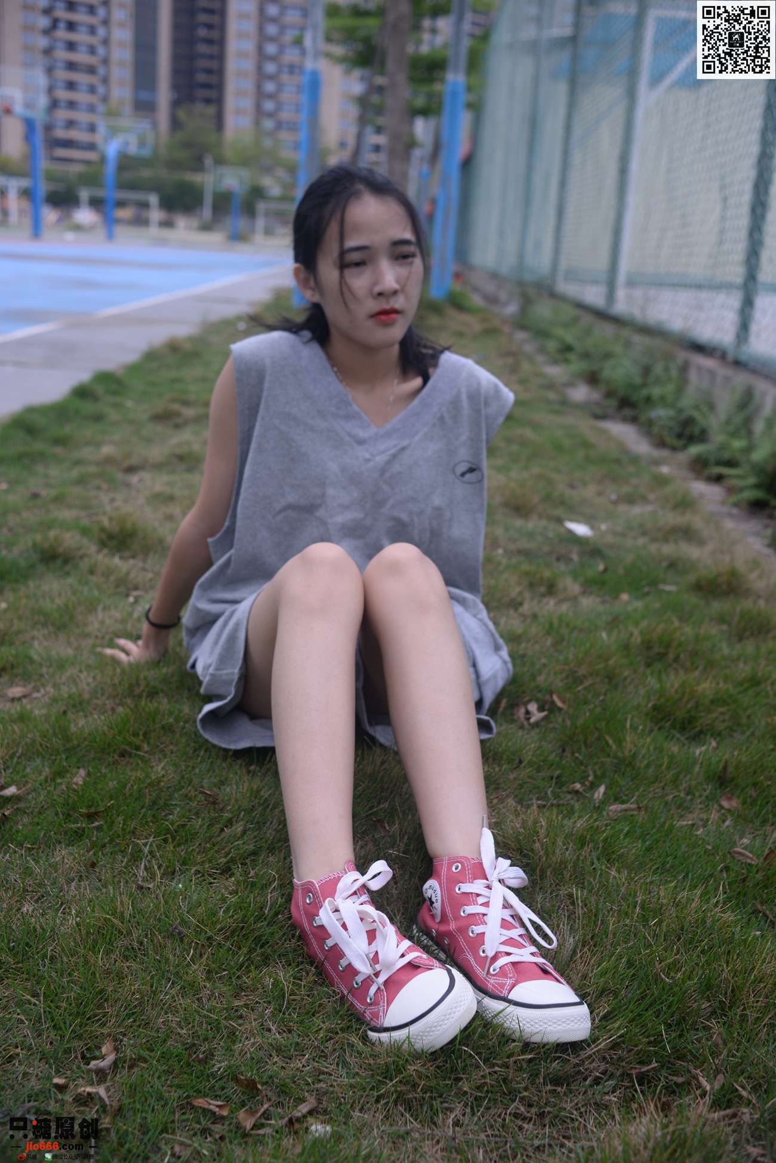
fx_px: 1130
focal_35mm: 35
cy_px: 582
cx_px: 388
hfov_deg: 37.9
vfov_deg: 54.4
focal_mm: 35
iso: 400
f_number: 5
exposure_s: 1/500
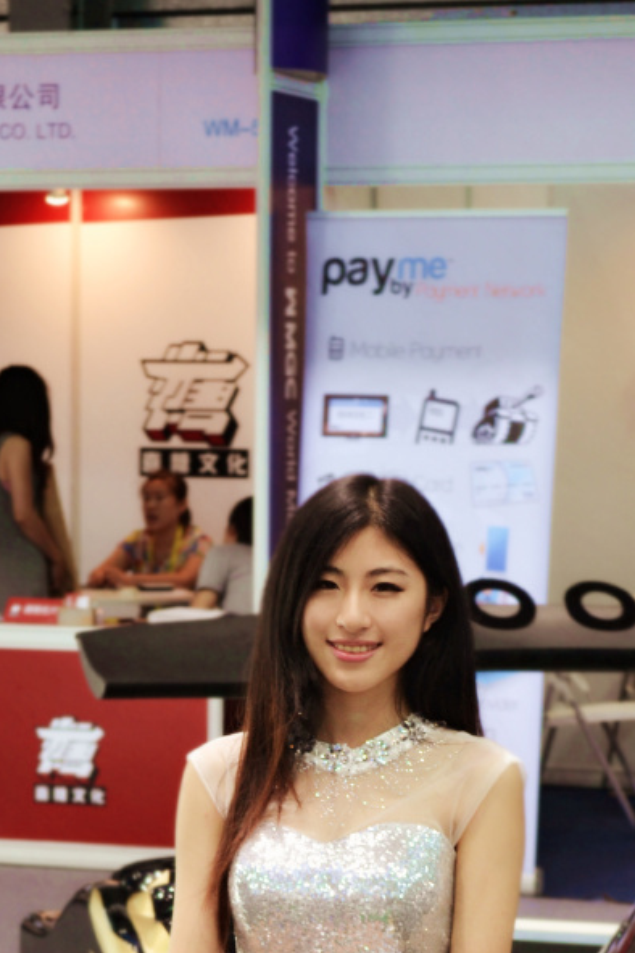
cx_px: 347
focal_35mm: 134
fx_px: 3545
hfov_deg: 10.2
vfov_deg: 15.1
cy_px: 942
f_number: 5.3
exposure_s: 1/40
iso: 400
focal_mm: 44
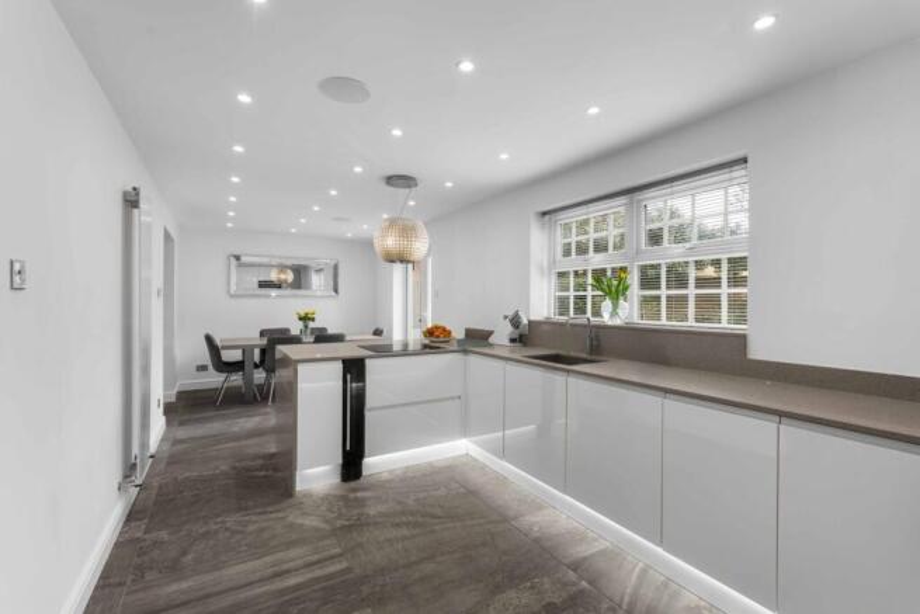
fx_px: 422
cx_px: 460
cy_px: 307
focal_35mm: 16
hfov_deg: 95.0
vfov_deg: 72.1
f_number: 8
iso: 320
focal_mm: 16.5
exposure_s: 1/4
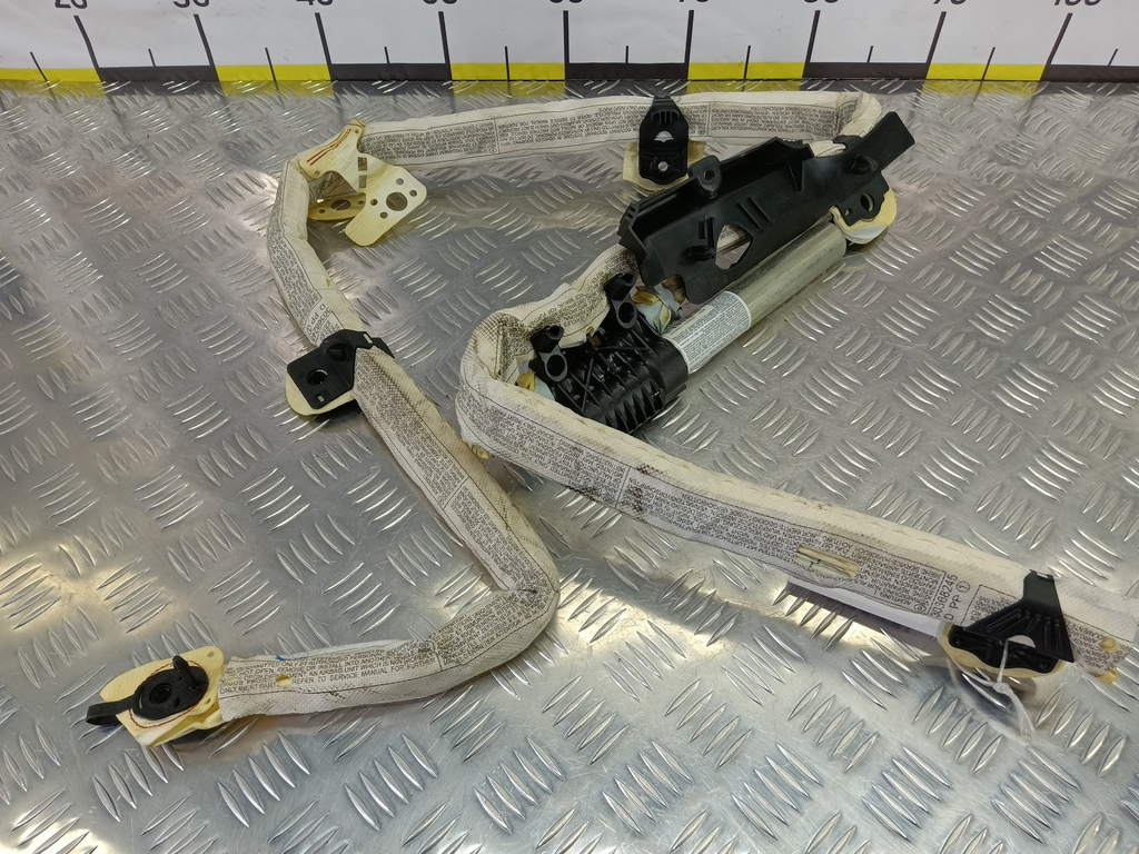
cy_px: 427
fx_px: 757
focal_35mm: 23
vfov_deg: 58.9
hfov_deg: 73.9
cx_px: 570
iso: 147
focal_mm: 4.11
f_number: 1.6
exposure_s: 1/100
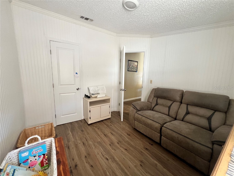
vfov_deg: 89.9
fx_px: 88
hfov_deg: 106.2
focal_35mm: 13
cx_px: 117
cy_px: 88
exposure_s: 1/60
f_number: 1.8
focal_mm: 1.57
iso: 160
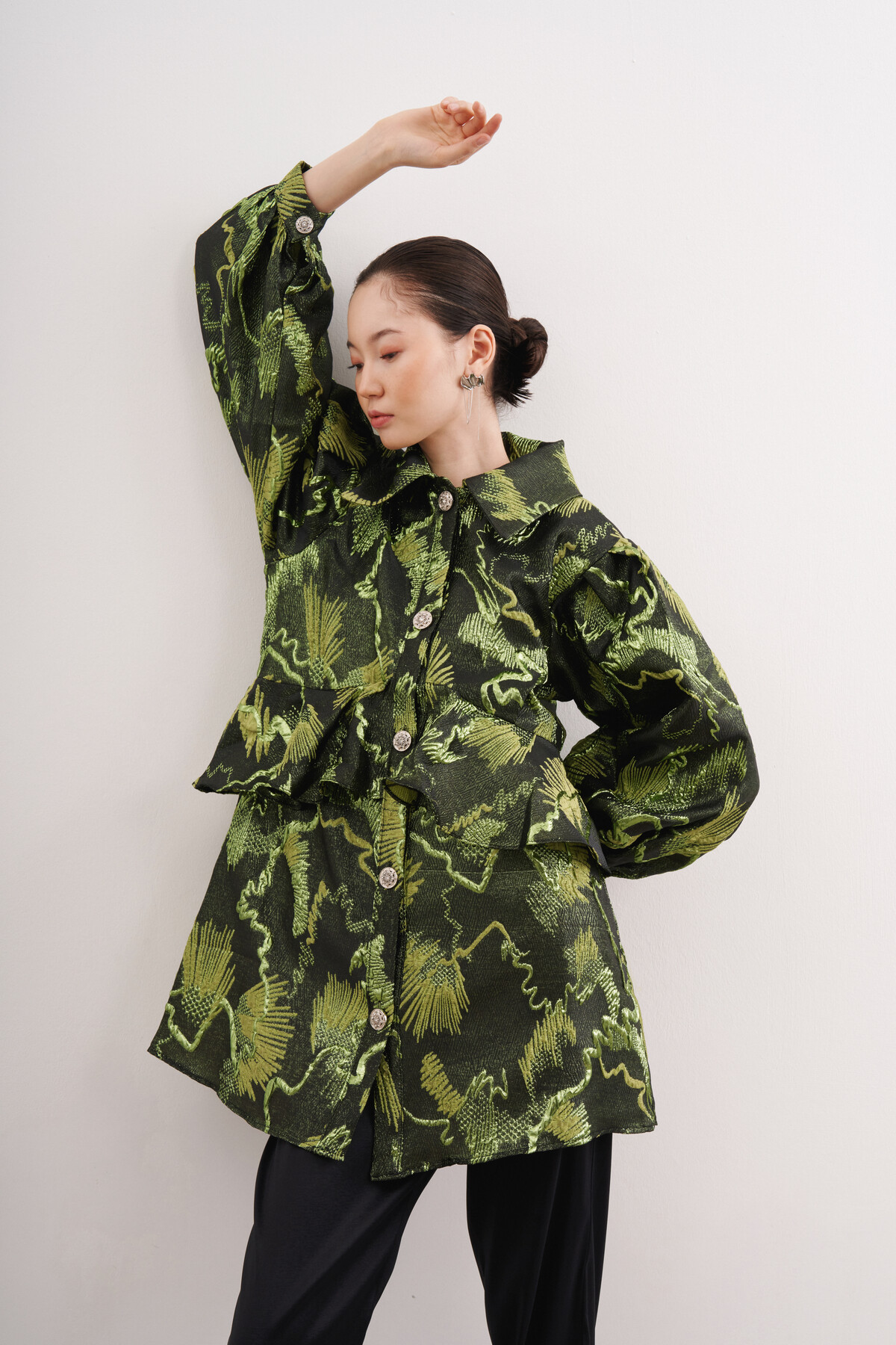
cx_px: 448
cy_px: 672
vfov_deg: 30.1
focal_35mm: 67
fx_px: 2501
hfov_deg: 20.3
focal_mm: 67
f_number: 11
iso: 400
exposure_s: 1/160
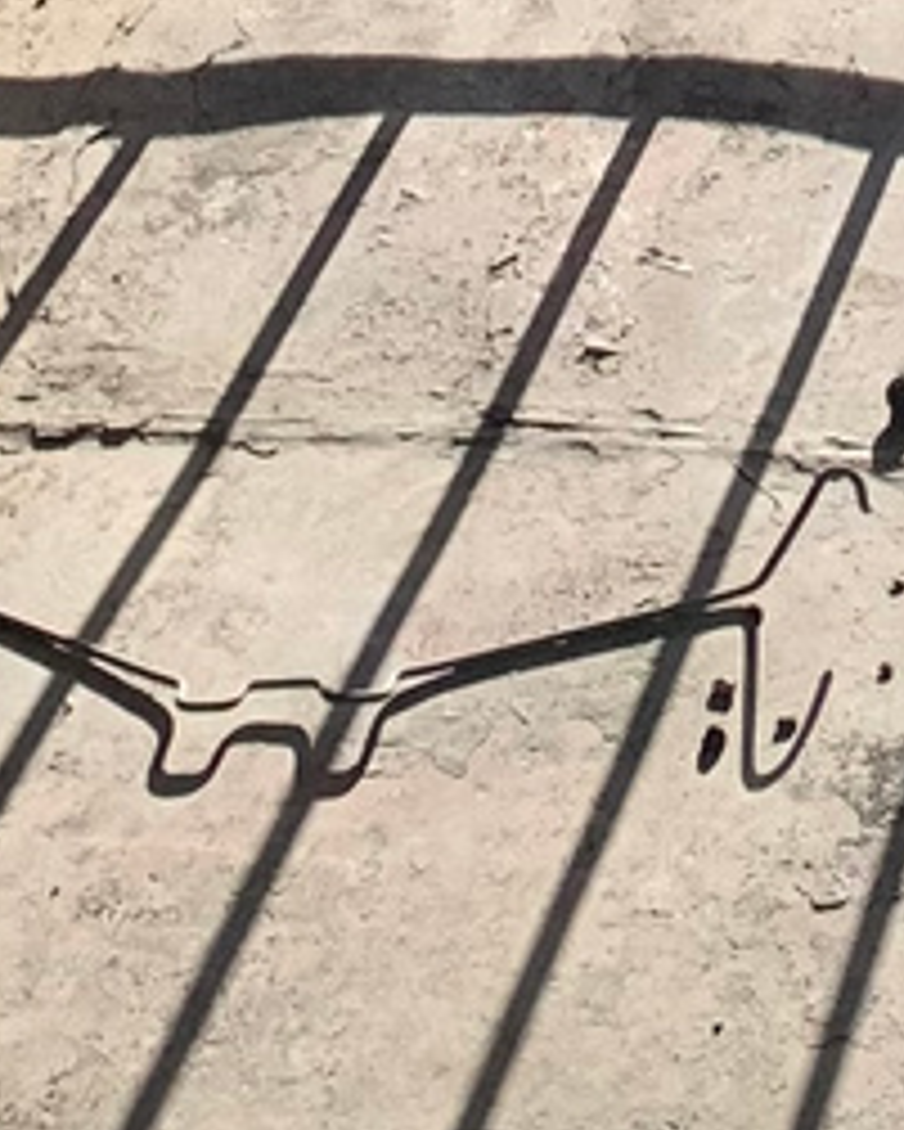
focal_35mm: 155
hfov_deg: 9.8
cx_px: 1228
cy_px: -1418
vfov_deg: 10.9
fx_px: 5181
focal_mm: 4.25
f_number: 1.8
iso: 25
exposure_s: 1/1427
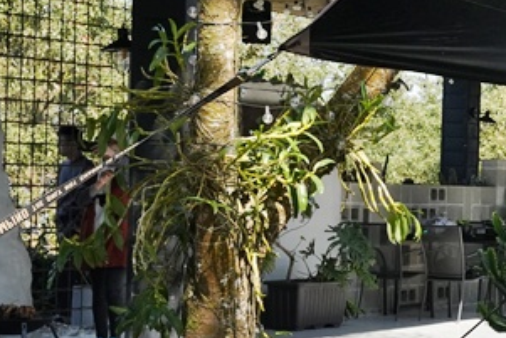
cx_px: 762
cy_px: 209
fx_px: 2016
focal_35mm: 143
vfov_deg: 9.6
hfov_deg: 13.5
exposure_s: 1/1250
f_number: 8
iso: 2000
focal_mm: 42.1
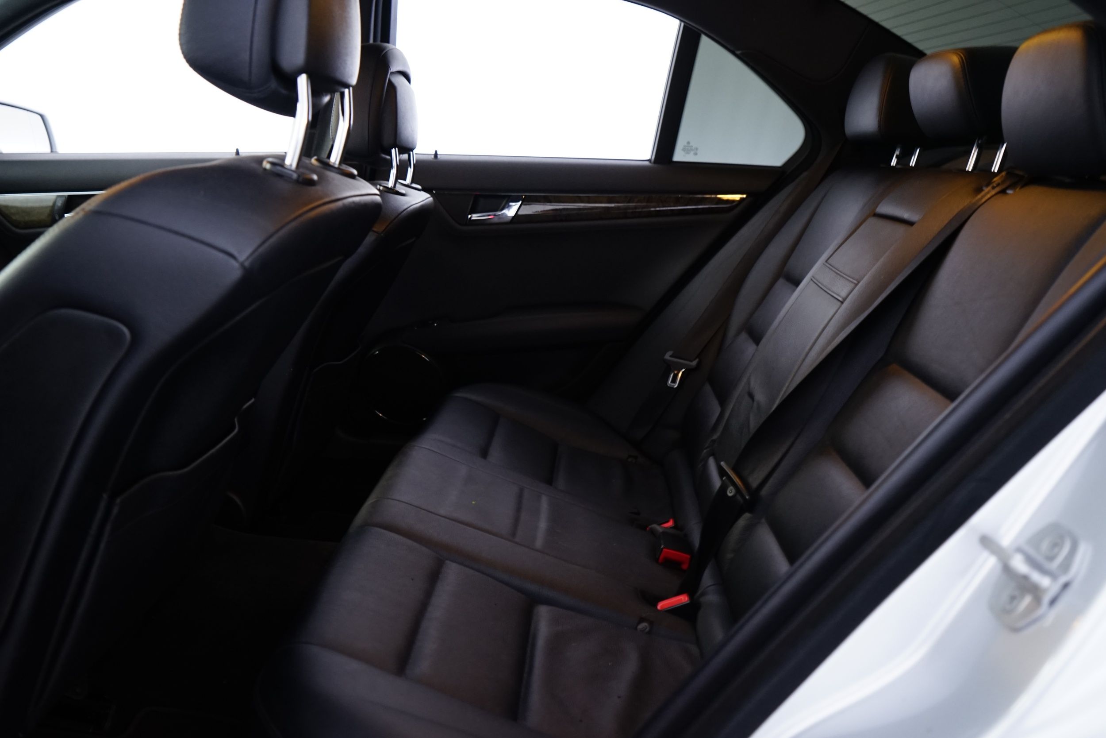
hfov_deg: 58.7
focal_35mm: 32
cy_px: 369
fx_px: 983
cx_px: 553
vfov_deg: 41.1
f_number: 5
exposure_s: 1/8
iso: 1250
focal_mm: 32
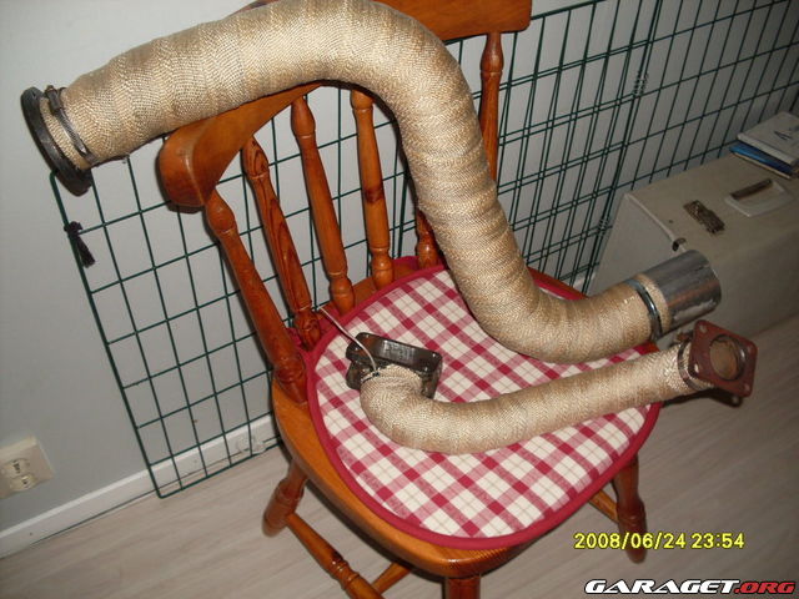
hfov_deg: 49.0
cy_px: 300
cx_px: 400
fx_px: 877
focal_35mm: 38
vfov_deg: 37.7
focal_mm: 6.3
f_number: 2.8
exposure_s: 1/45
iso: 100
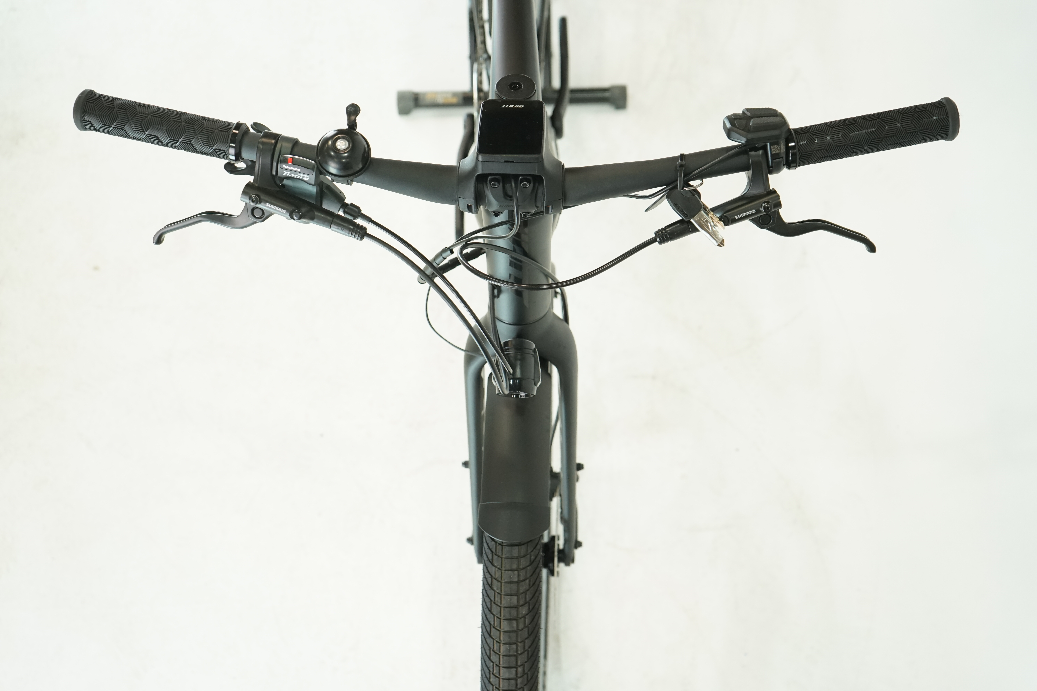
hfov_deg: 47.4
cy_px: 346
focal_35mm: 41
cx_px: 518
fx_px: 1181
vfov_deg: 32.6
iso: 1600
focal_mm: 41
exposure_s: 1/200
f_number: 5
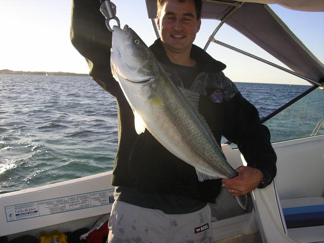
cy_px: 122
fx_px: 356
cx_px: 162
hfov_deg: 49.0
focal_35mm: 38
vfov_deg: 37.7
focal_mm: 5.8
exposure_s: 1/320
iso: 50
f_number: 4.1
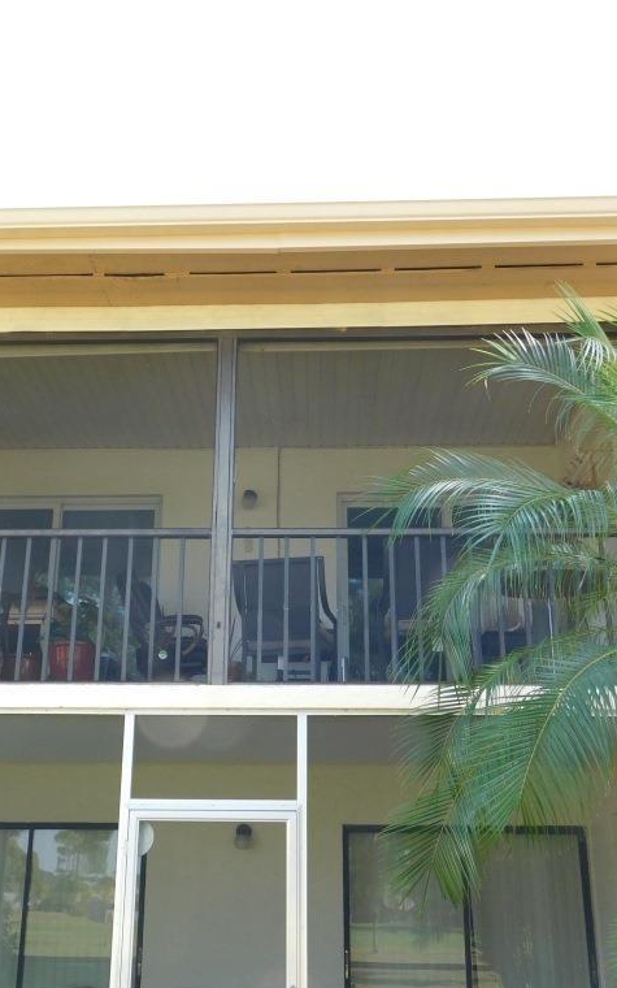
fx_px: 1076
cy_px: 497
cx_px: 264
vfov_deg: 49.3
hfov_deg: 31.9
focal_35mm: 40
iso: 125
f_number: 3.2
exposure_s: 1/160
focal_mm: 4.9
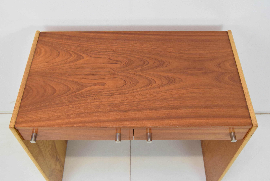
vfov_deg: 34.3
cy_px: 90
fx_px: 293
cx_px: 135
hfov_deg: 49.5
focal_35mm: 39
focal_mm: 26
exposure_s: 1/160
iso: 1600
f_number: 6.3
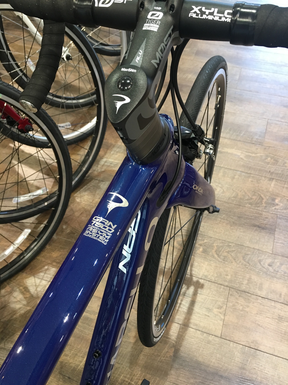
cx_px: 144
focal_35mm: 29
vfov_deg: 61.7
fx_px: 322
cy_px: 192
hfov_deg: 48.2
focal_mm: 4.15
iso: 125
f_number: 2.2
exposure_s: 1/30
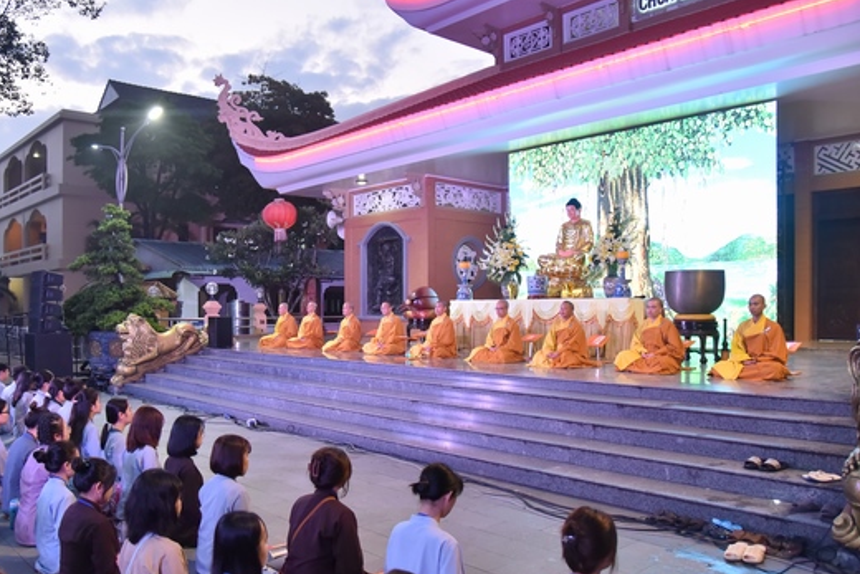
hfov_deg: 61.6
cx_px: 366
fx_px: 717
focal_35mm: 30
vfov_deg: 43.6
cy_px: 316
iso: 2000
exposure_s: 1/125
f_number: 4
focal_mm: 24
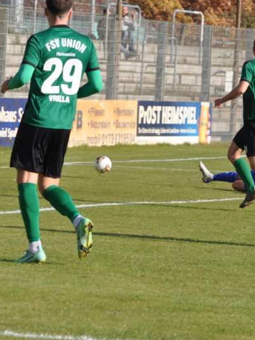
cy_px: 140
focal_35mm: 368
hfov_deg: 4.0
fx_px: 3612
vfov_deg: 5.4
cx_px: 233
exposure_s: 1/800
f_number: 7.1
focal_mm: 135
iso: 200
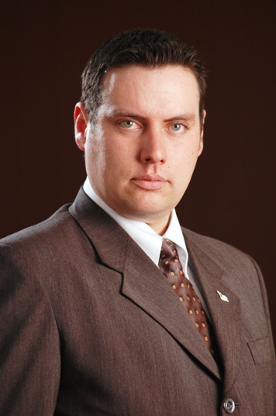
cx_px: 138
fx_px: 3463
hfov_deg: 4.6
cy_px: 208
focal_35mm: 300
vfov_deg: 6.9
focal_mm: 200
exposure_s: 1/160
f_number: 7.1
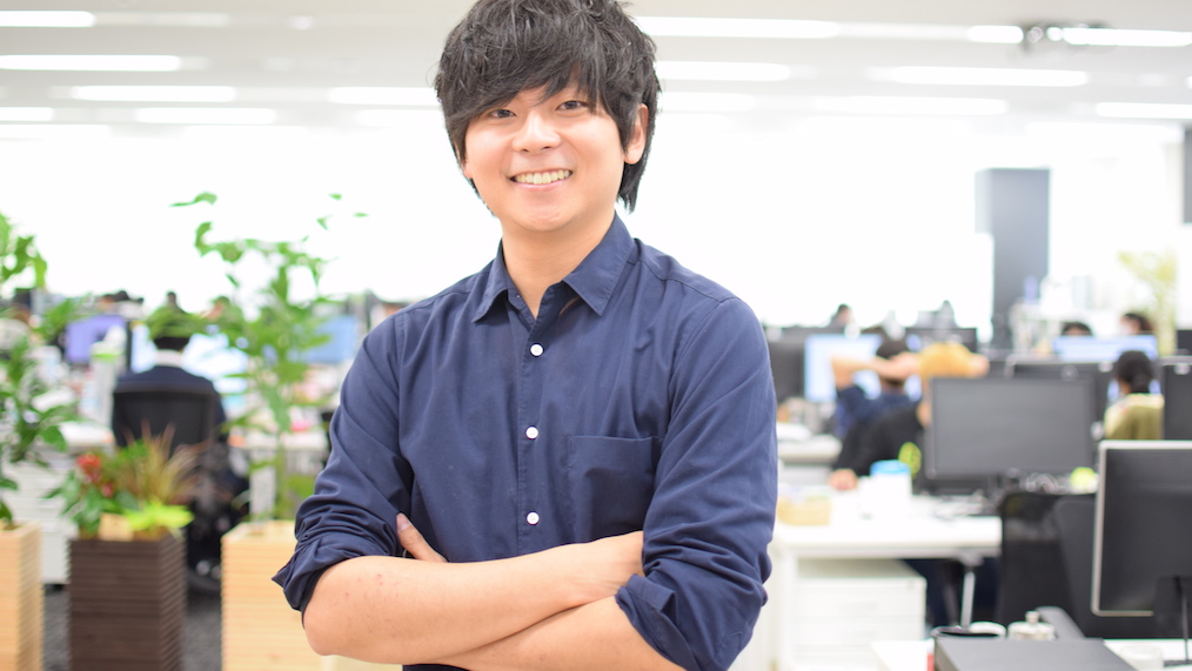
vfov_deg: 21.6
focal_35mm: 56
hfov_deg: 37.5
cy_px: 271
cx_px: 595
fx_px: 1756
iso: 400
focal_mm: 35
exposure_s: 1/100
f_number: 1.8
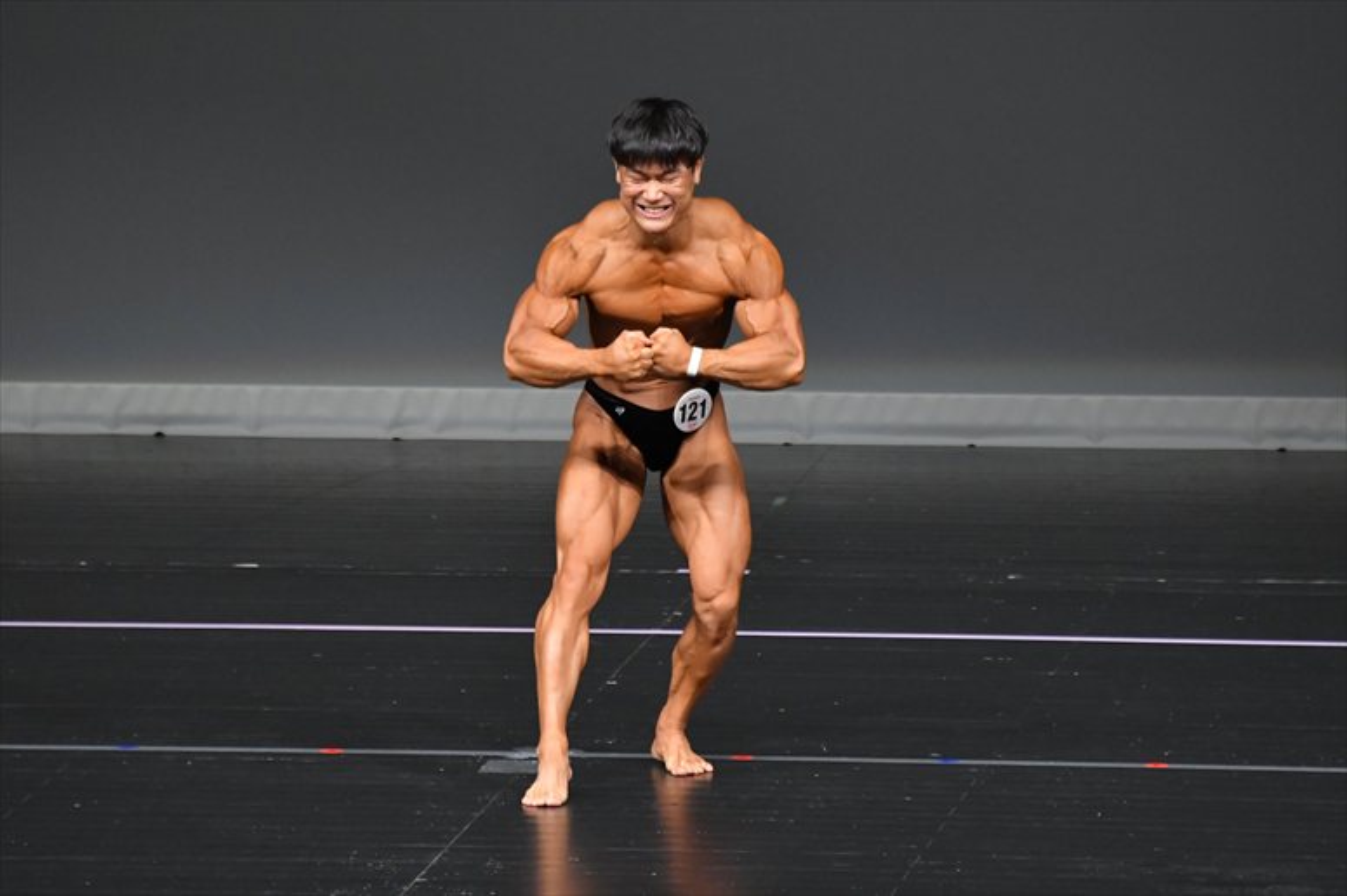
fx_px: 14025
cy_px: 448
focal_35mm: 375
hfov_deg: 5.5
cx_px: 674
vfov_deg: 3.7
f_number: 5.6
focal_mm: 250
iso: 4000
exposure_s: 1/400
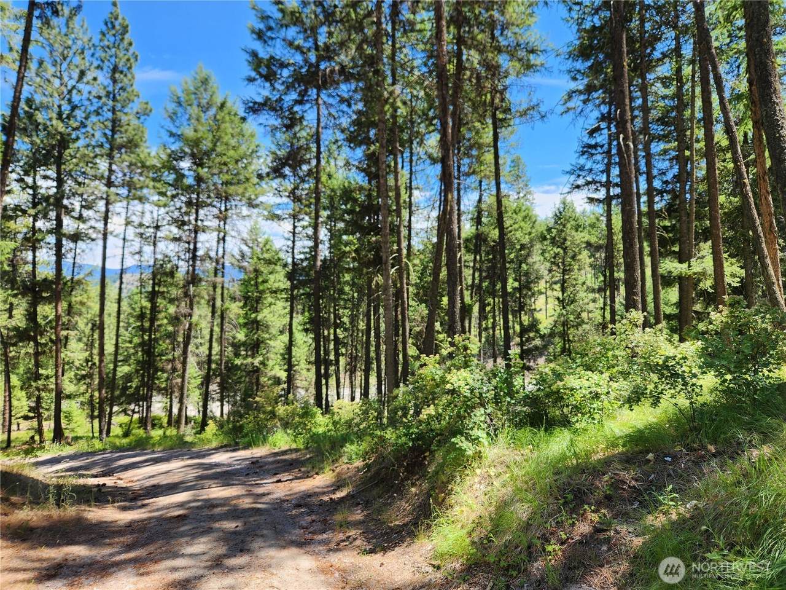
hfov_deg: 73.9
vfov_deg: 58.9
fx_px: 522
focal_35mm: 23
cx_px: 393
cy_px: 295
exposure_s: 1/471
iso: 20
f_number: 1.8
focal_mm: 5.4
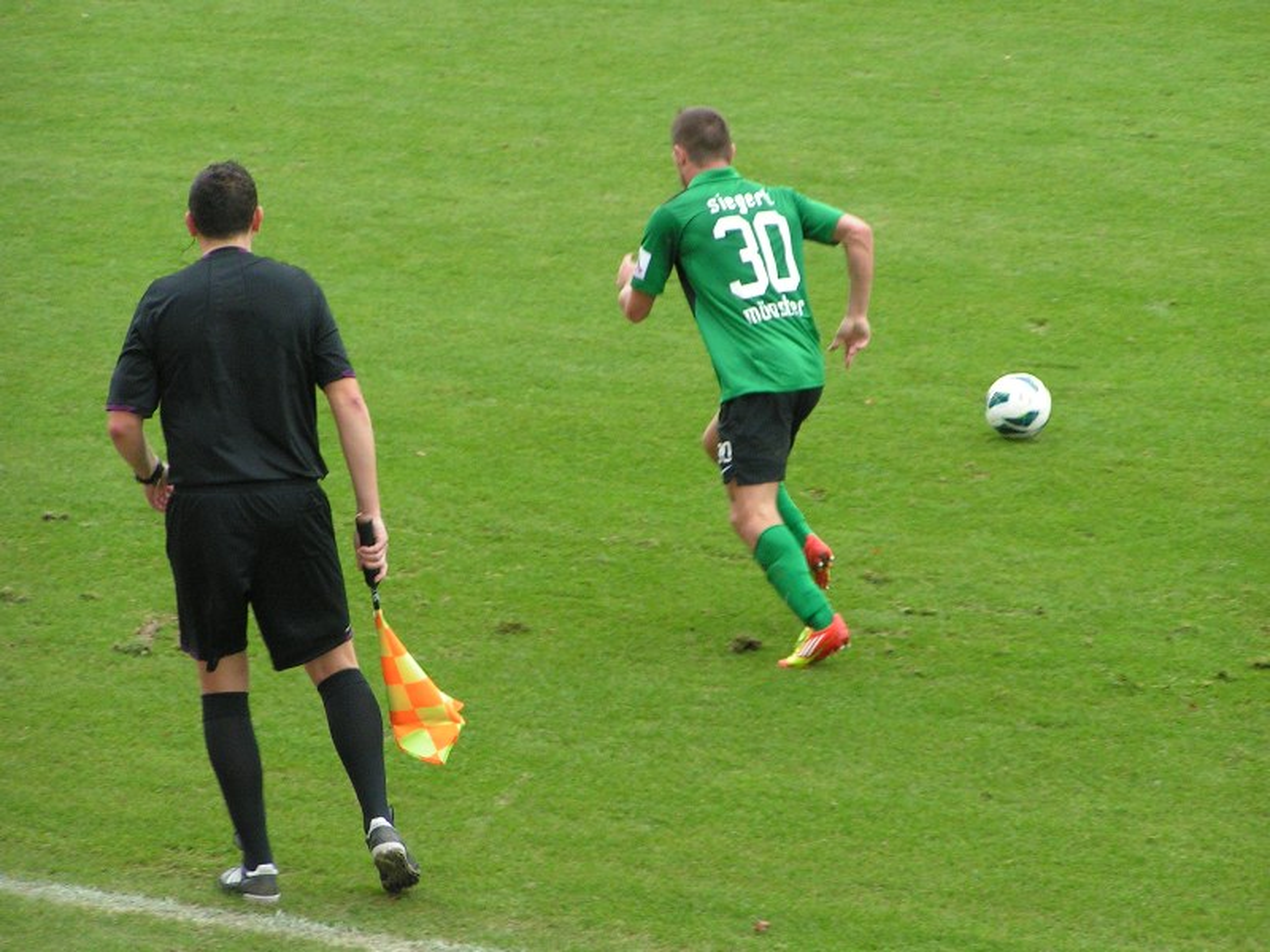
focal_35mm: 197
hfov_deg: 10.0
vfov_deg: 7.5
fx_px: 7228
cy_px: 476
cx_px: 635
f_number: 3.5
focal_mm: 30.1
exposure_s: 1/200
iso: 160
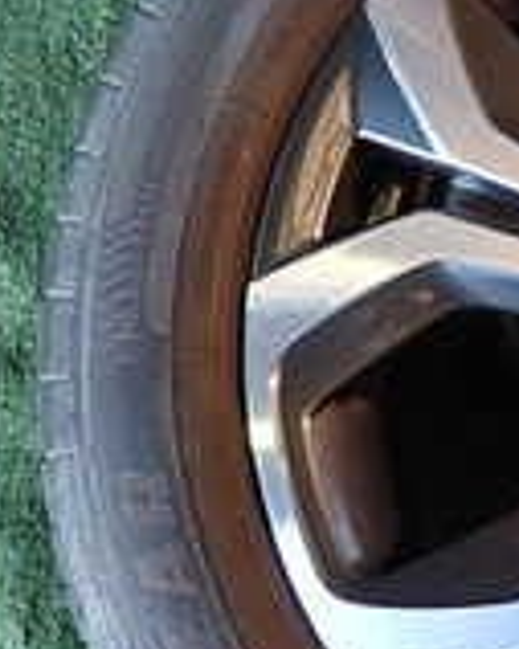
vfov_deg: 20.8
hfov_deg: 15.1
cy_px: 351
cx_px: 842
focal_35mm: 92
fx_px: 1768
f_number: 2
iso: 200
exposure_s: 1/30
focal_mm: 4.5
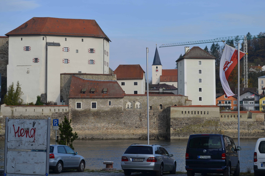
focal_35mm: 72
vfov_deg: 18.8
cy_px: 88
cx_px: 132
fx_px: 529
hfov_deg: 28.1
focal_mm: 48
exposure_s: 1/320
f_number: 8
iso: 100
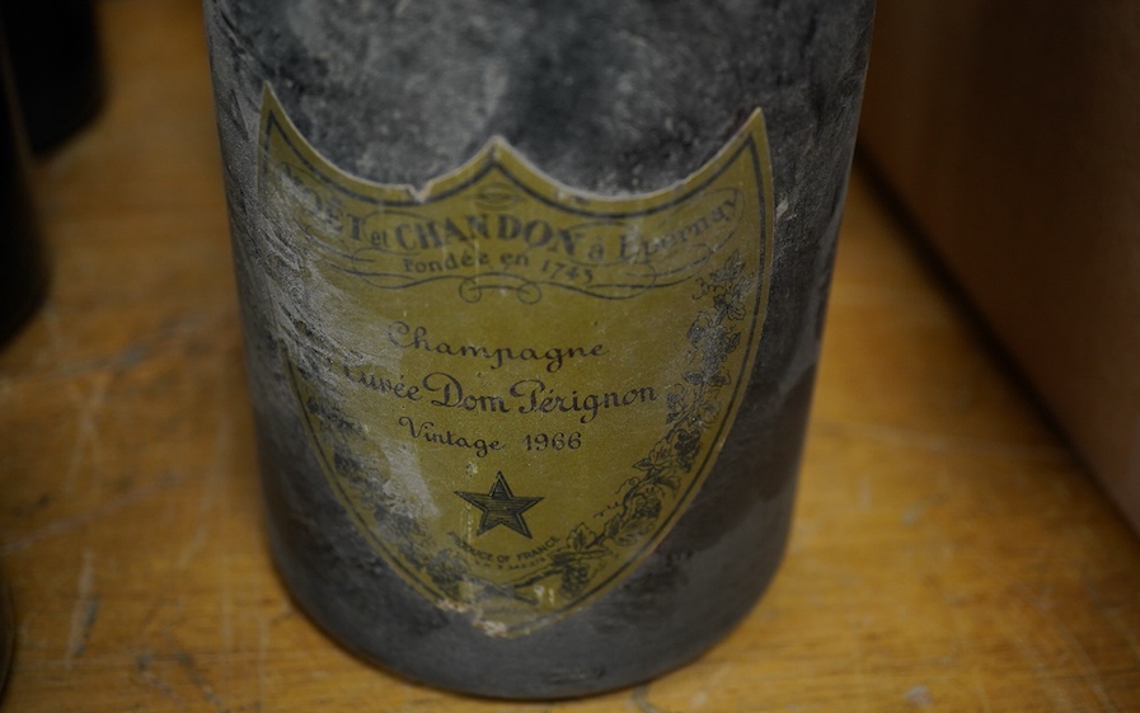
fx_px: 1429
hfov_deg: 43.5
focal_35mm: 46
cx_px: 569
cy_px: 342
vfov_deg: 28.0
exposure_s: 1/125
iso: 1250
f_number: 5.6
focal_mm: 30
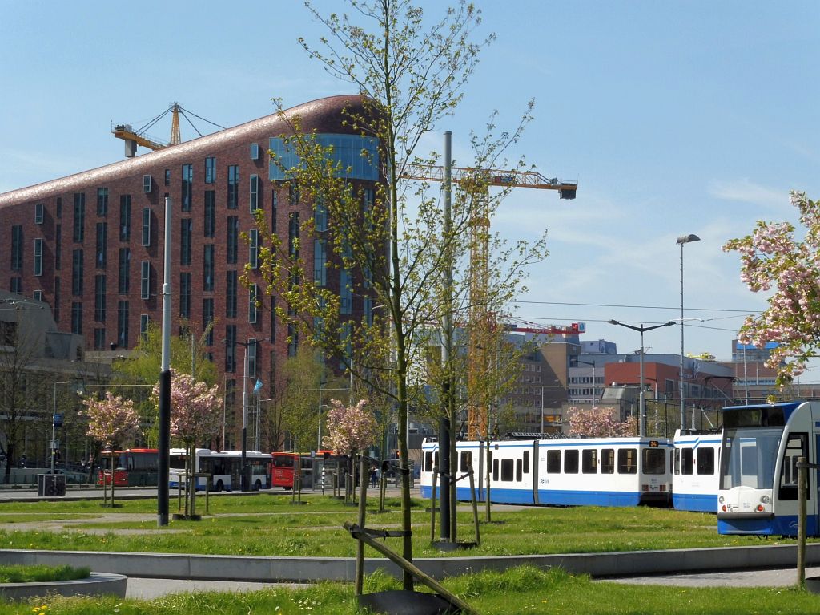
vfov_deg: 18.6
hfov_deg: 24.7
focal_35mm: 79
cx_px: 410
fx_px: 1871
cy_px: 308
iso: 100
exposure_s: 1/320
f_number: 6.3
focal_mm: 14.2
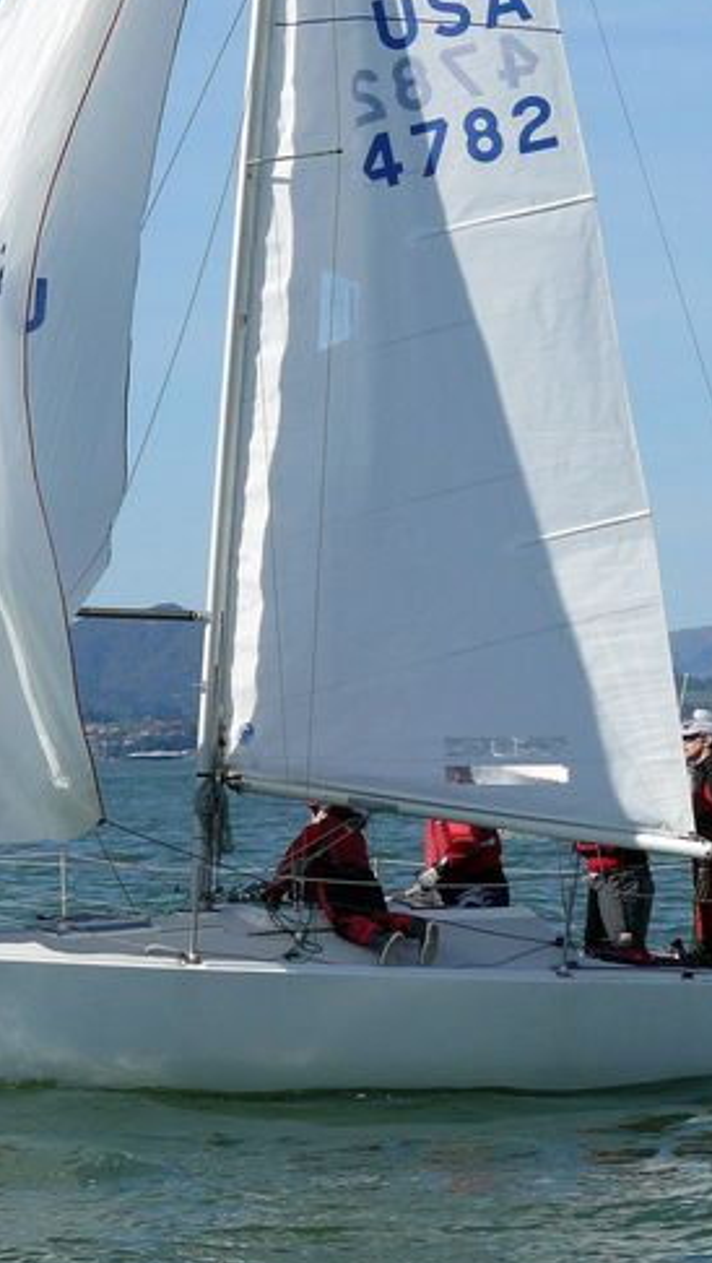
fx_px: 7807
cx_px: 120
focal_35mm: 233
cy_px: 580
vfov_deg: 9.2
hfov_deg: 5.2
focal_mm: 21.6
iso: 100
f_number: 4.5
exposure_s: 1/1000
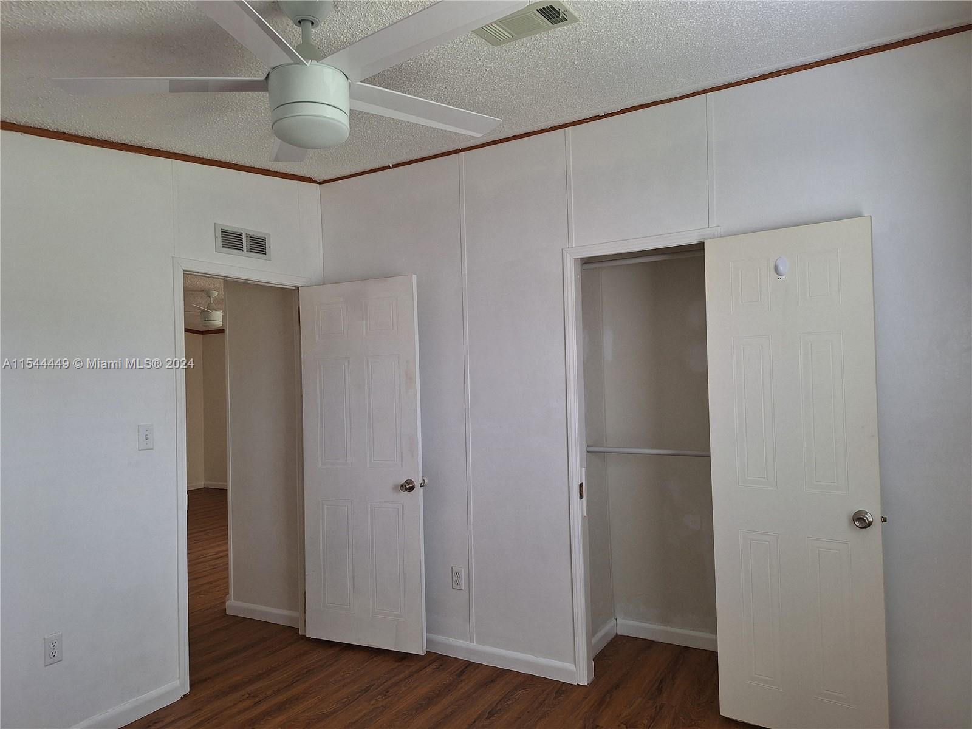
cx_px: 486
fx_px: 646
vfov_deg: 58.9
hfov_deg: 73.9
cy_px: 364
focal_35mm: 23
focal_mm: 5.54
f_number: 1.8
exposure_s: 1/40
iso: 100
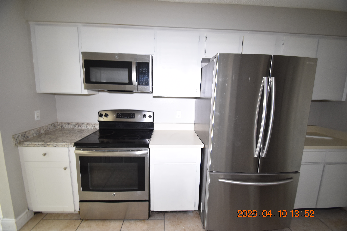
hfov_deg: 100.4
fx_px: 145
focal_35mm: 15
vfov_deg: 77.3
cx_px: 174
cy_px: 116
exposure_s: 1/15
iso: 800
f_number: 3.5
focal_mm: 10
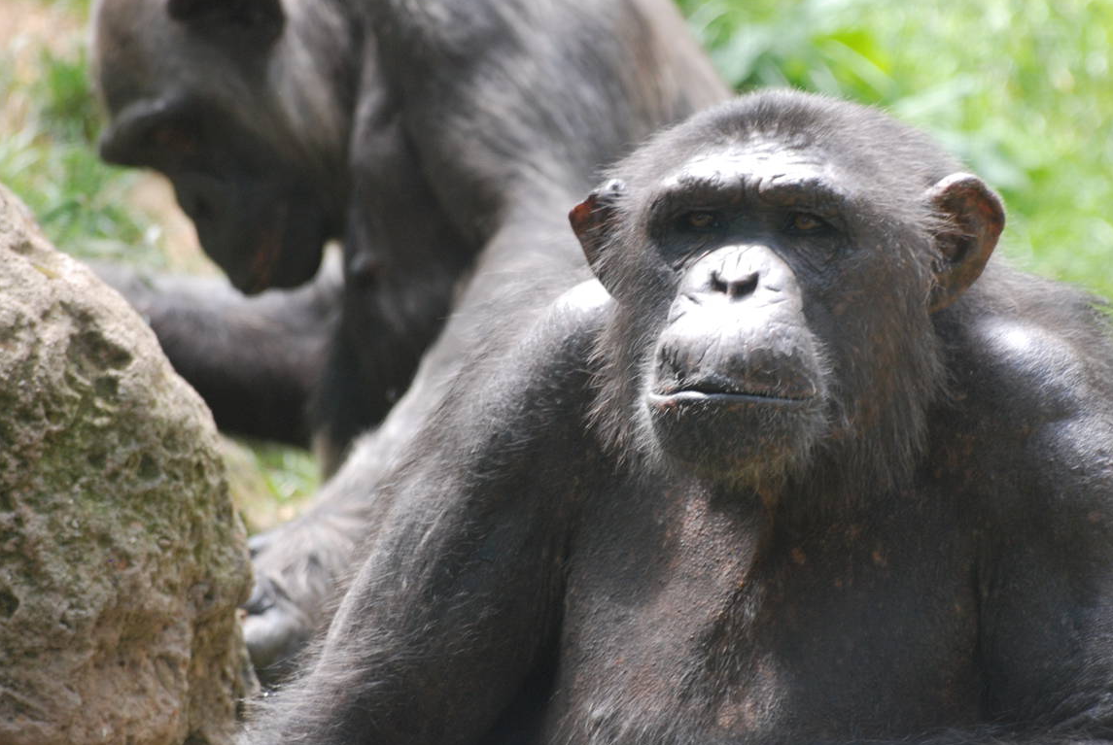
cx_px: 697
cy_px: 322
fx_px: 14273
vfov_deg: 3.0
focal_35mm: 461
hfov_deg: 4.5
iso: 400
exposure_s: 1/80
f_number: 5.3
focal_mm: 220
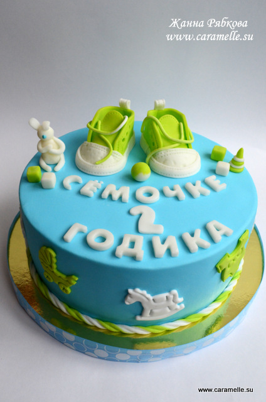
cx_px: 133
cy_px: 201
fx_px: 367
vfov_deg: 57.3
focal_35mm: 33
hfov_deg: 39.8
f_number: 6.3
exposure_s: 1/160
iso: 1000
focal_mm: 22
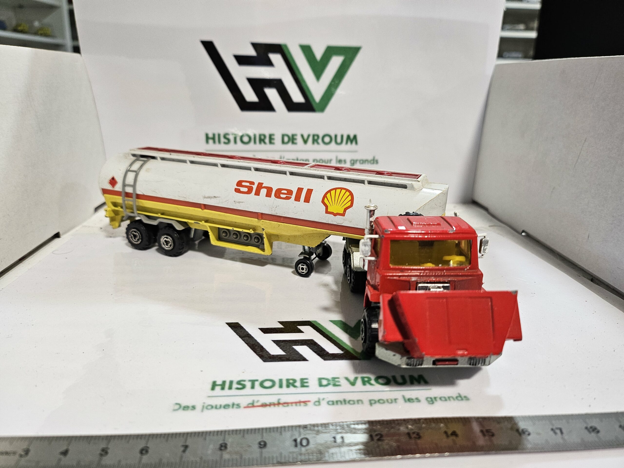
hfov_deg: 71.6
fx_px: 433
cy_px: 234
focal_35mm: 24
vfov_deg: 56.8
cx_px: 312
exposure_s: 1/100
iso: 125
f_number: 1.8
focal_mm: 5
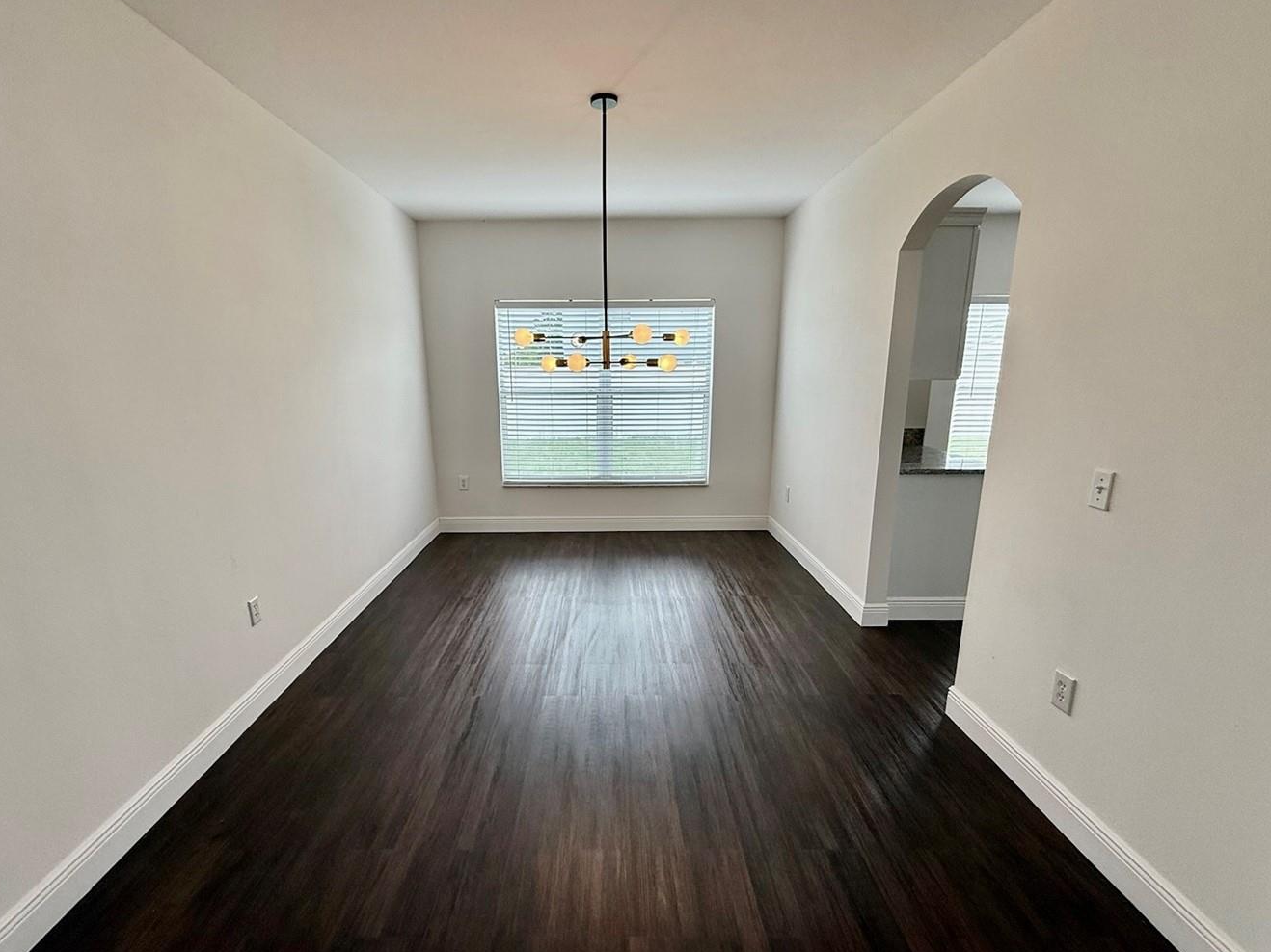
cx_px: 608
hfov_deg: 91.0
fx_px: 624
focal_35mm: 17
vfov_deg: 74.6
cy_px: 516
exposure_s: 1/120
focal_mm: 2.22
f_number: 2.2
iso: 80
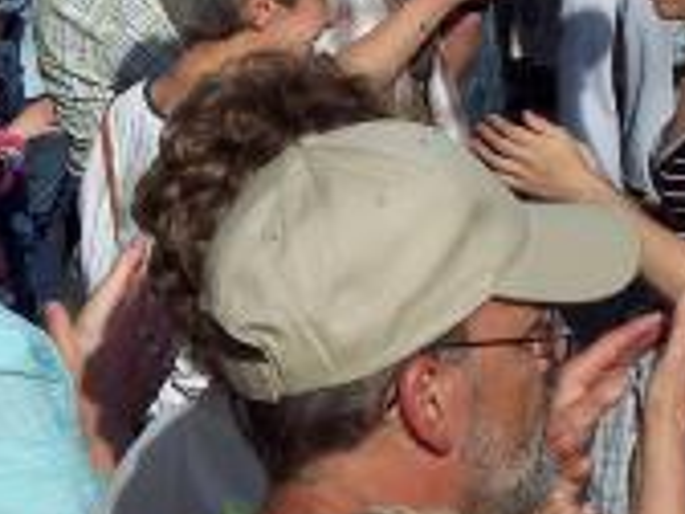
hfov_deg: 10.2
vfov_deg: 7.6
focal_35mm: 193
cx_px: 130
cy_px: -104
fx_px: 3819
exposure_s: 1/750
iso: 100
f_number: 4.8
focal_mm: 13.3
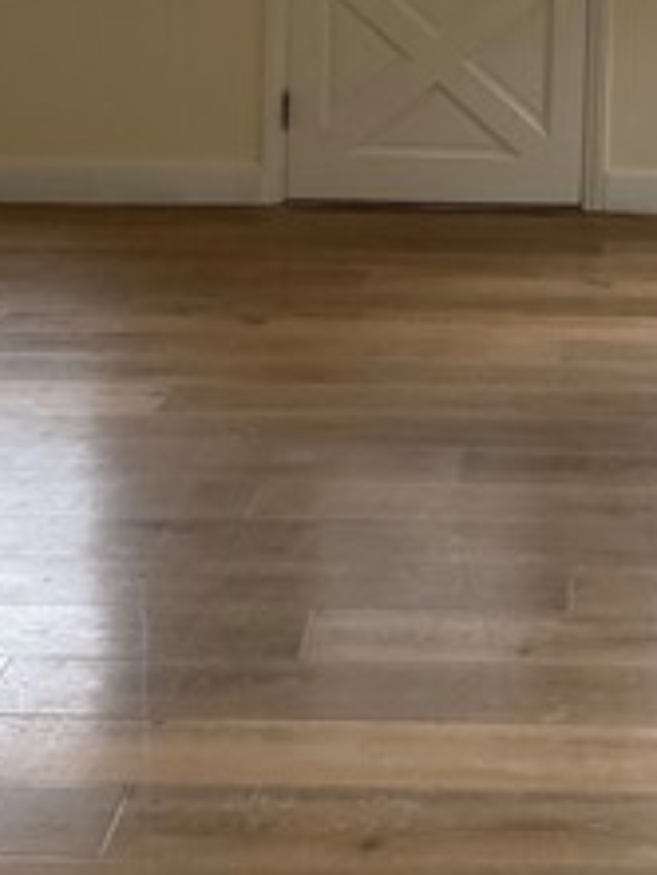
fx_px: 2124
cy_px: -24
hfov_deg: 17.2
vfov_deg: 22.3
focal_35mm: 84
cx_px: 673
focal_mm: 3
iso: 32
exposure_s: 1/122
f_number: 1.8
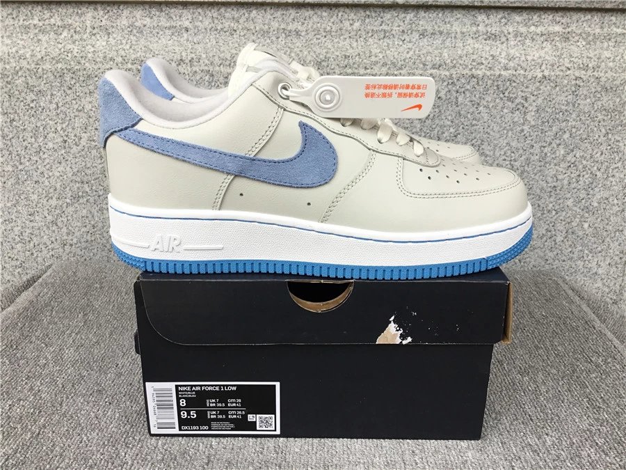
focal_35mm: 31
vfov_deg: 45.4
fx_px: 561
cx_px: 313
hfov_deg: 58.4
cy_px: 235
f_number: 2.4
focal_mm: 3.3
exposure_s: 1/60
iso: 25
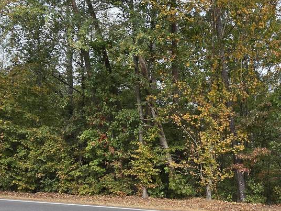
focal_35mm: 31
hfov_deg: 56.5
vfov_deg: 44.1
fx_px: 252
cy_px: 156
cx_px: 198
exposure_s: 1/850
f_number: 2.2
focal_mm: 2.2
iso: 50
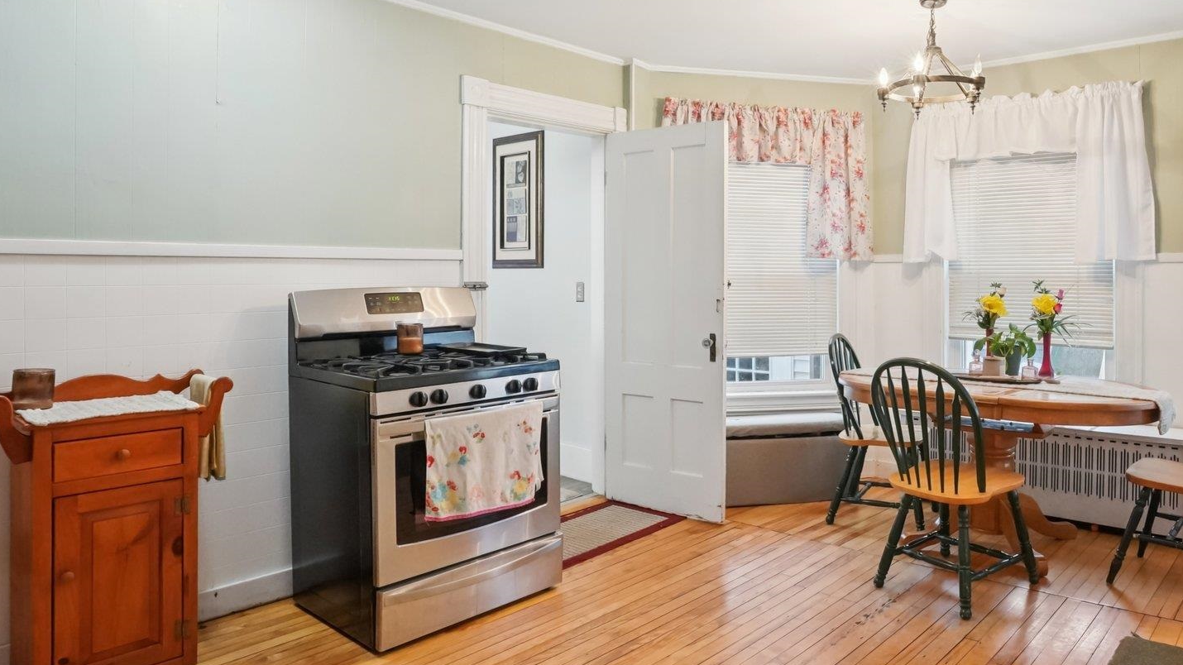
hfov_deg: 74.5
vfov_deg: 47.6
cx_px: 764
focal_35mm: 24
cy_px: 306
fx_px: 753
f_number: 8
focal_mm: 16
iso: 2000
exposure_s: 1/30
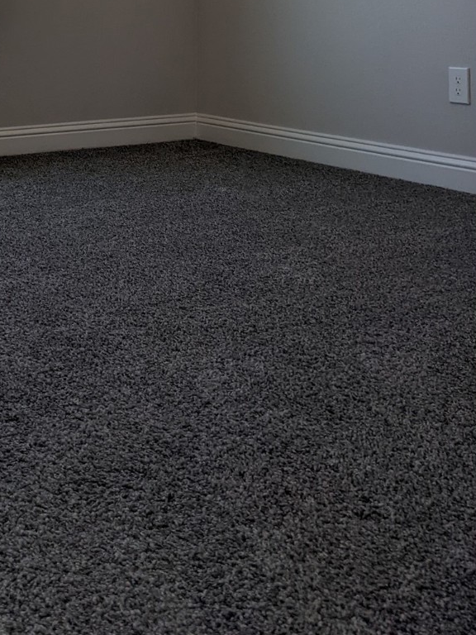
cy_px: 15
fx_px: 990
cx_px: 7
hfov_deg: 25.8
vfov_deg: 32.9
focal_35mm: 54
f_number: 1.73
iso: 59
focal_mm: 4.38
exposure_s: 1/276
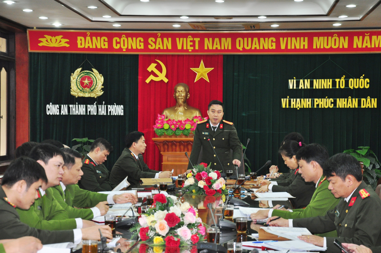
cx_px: 190
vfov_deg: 13.8
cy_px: 126
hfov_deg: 20.6
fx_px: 1046
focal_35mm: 99
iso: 800
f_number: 5.3
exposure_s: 1/60
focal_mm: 66
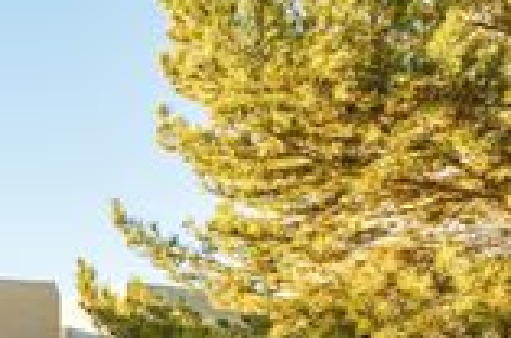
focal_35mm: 51
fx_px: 722
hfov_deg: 30.5
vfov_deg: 23.6
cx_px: -156
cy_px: 424
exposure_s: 1/1000
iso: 100
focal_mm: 16
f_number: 8
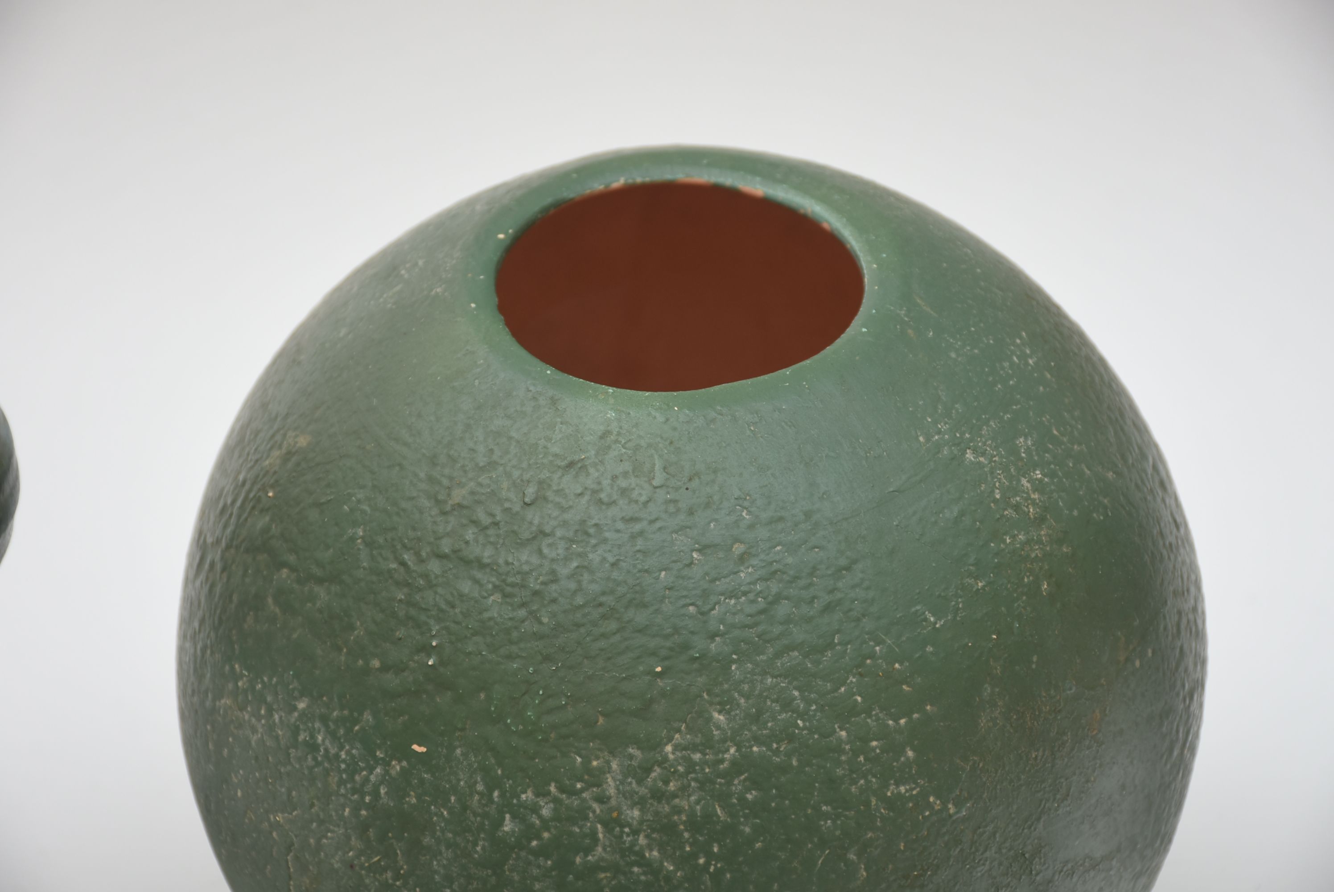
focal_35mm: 128
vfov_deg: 10.8
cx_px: 667
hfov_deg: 16.1
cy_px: 446
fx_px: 4728
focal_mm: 85
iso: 200
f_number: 7.1
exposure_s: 1/60
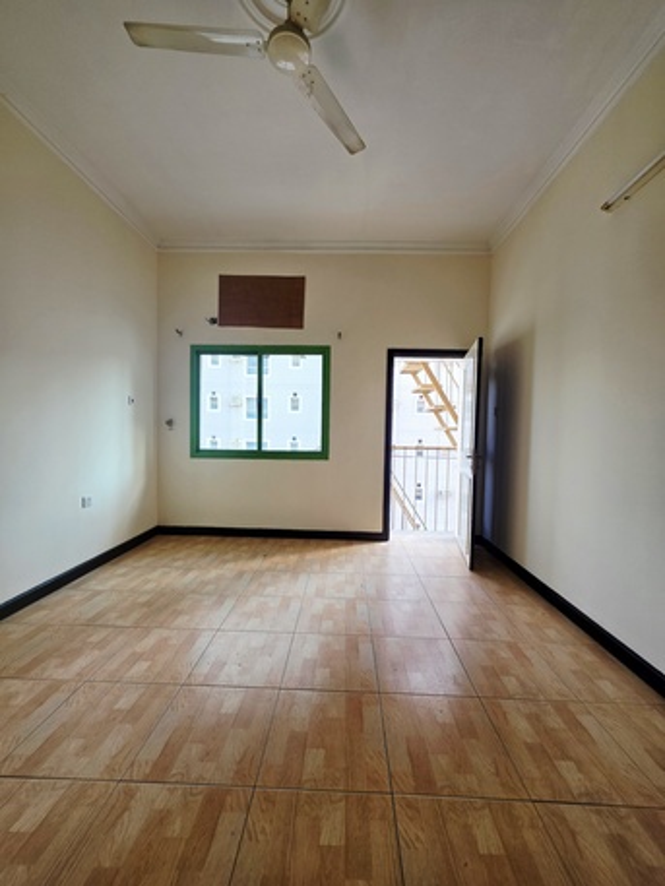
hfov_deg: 89.9
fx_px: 333
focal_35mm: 13
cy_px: 443
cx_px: 332
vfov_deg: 106.2
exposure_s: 1/101
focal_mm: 2.2
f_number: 1.9
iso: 32
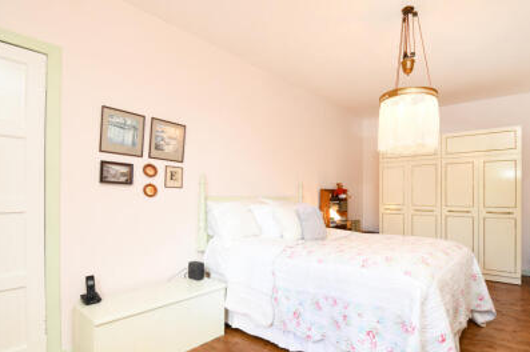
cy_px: 190
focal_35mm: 18
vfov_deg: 67.2
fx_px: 265
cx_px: 302
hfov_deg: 89.5
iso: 320
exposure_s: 1/13
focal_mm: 10
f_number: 9
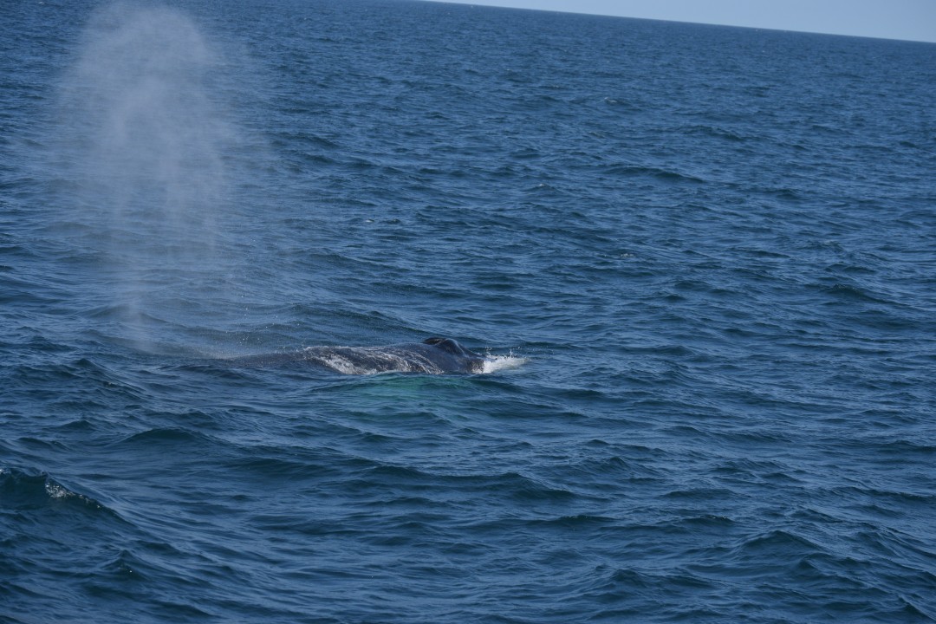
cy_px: 312
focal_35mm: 142
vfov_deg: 9.6
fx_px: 3705
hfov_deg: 14.4
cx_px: 468
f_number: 5.6
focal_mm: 95
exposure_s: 1/1600
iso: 200
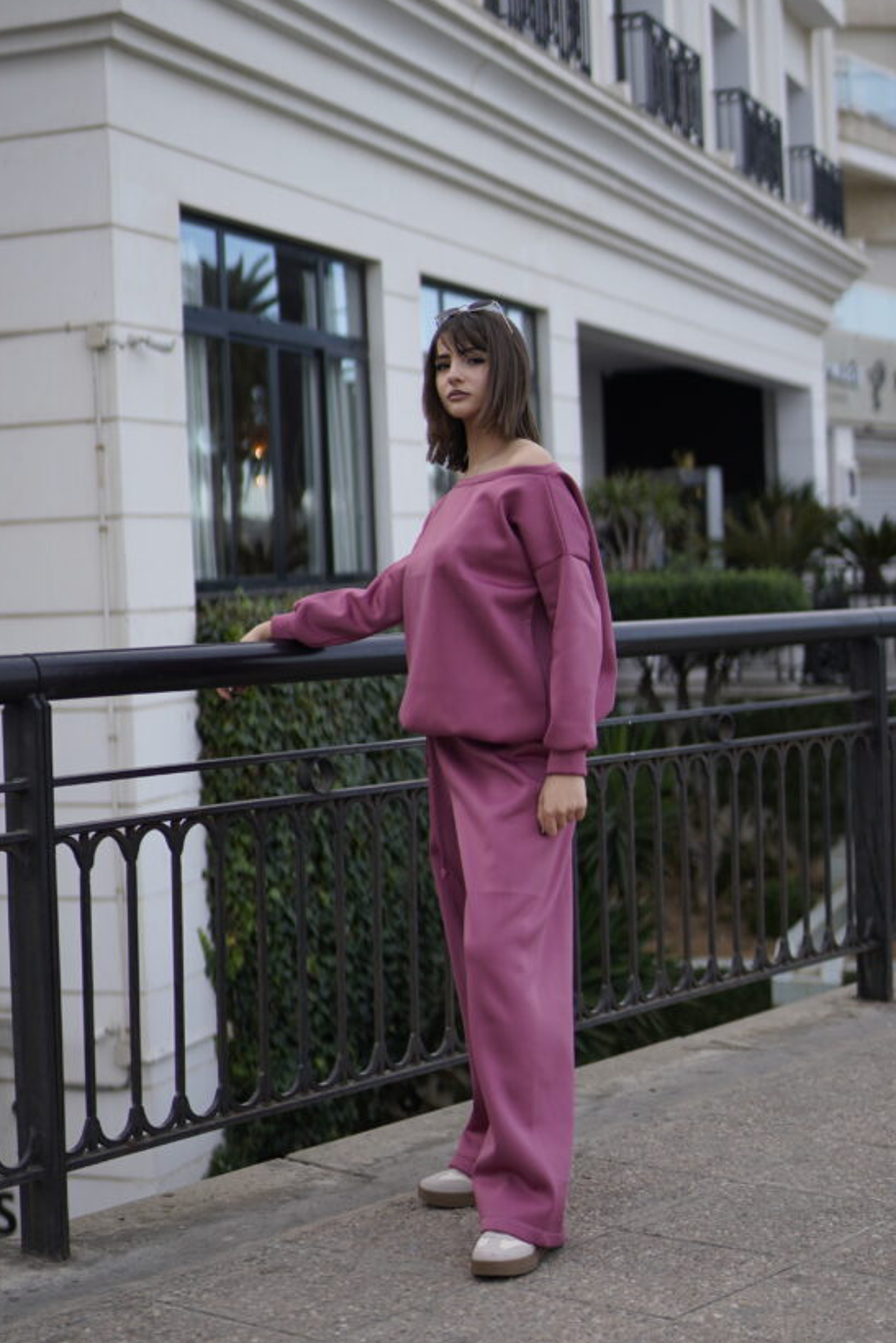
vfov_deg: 35.0
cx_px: 446
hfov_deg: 23.8
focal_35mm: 57
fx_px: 2127
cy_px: 635
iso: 200
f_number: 1.2
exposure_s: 1/6400
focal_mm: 35
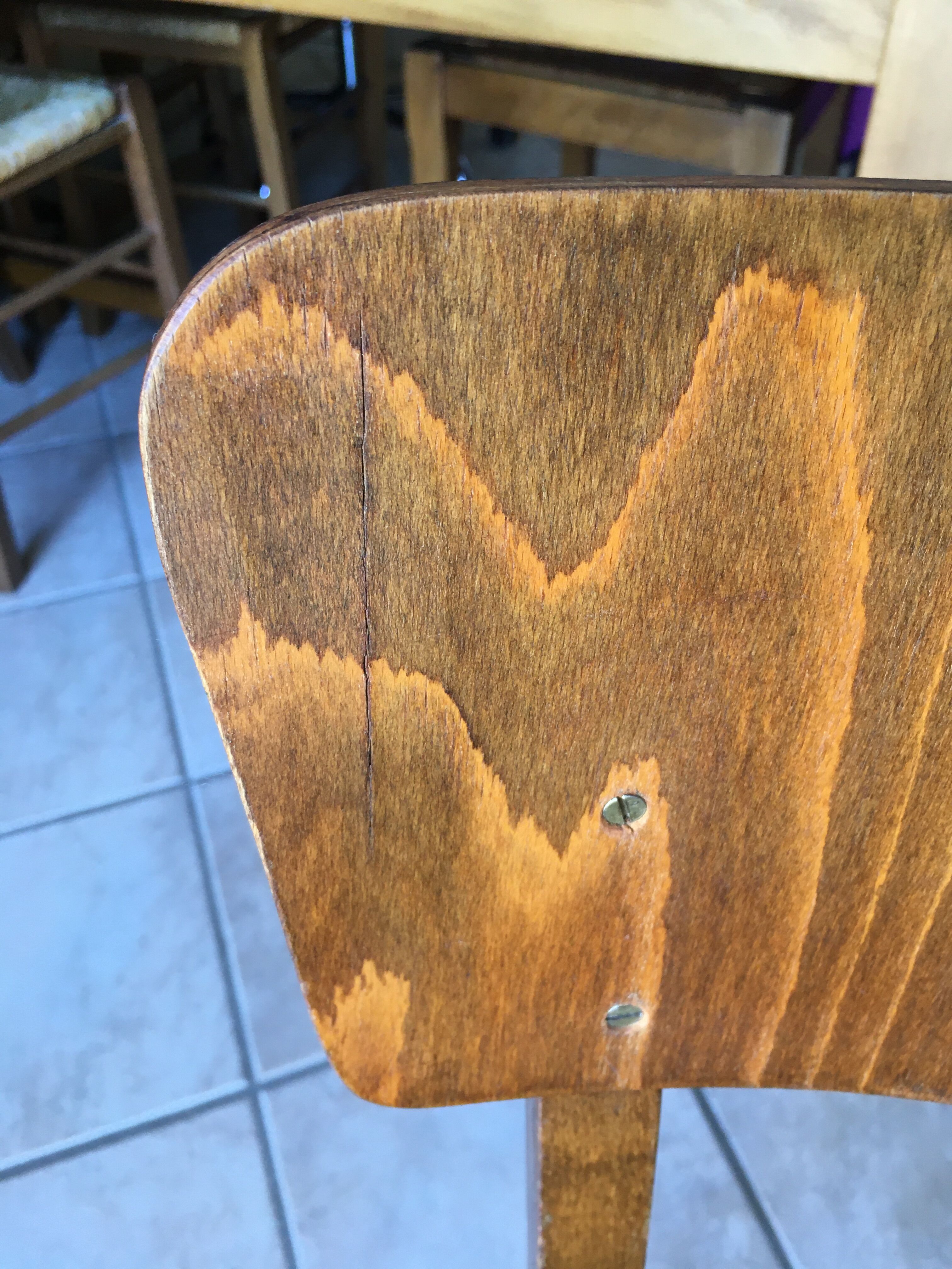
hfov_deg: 48.2
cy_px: 634
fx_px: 1063
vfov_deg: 61.7
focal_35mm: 29
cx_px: 476
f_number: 2.2
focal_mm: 4.15
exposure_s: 1/33
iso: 50
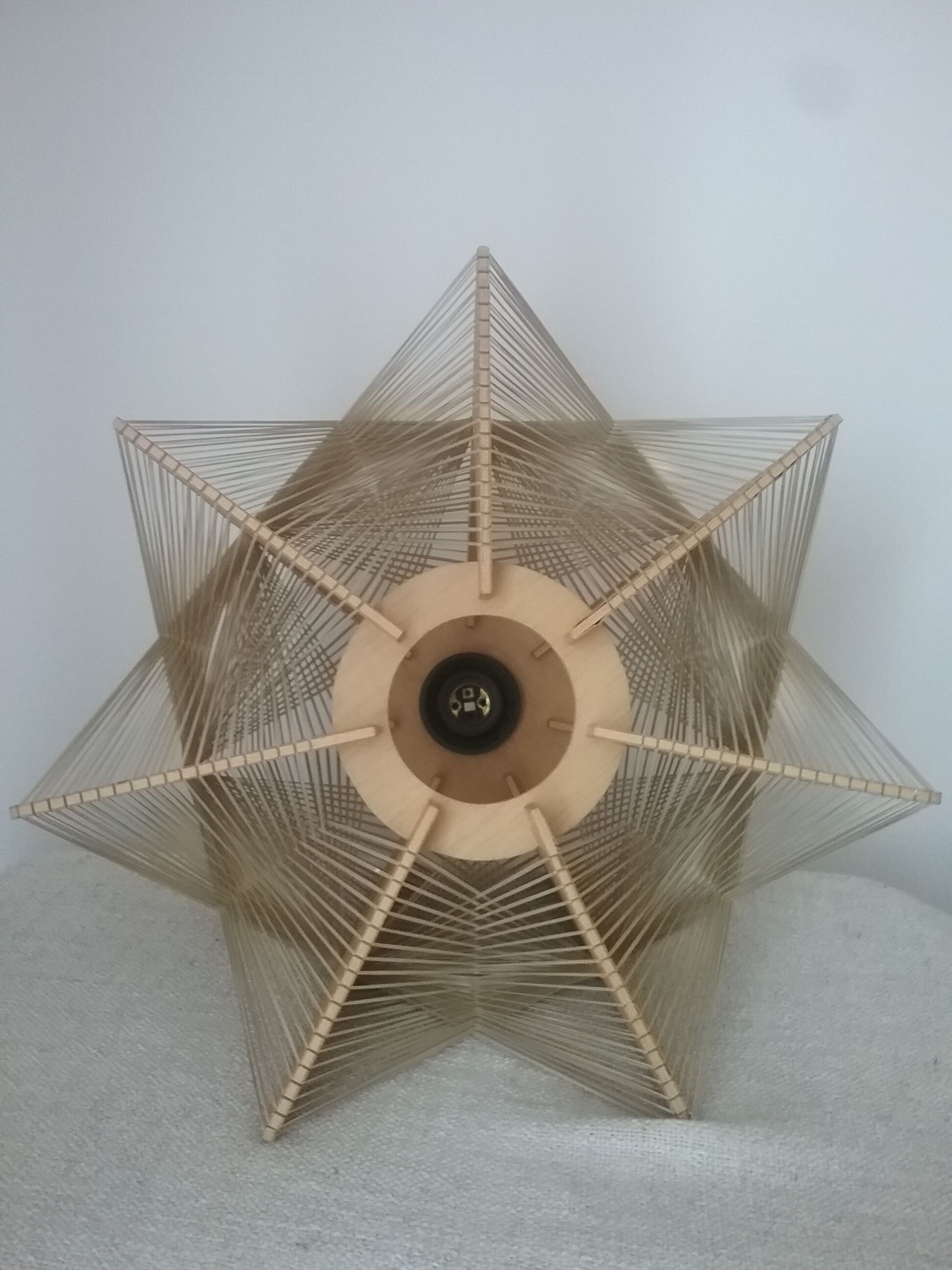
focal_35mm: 31
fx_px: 1137
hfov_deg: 45.4
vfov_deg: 58.4
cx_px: 476
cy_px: 635
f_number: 2.2
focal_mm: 3.3
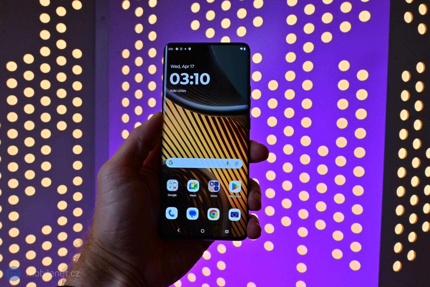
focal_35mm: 34
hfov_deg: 55.1
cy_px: 144
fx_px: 412
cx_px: 215
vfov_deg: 38.4
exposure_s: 1/80
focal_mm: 23
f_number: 13
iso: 640
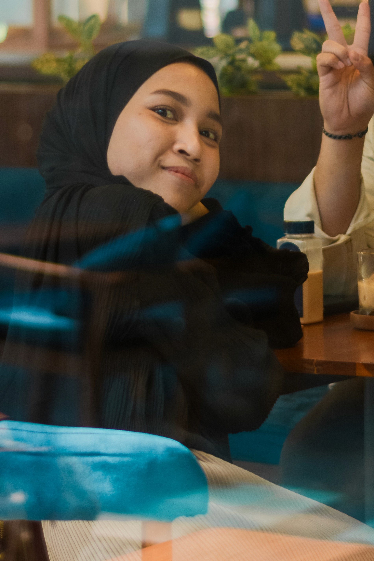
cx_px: 311
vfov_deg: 13.2
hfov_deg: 8.8
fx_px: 2416
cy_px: 141
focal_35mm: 155
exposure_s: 1/200
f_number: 1.8
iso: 100
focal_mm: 50
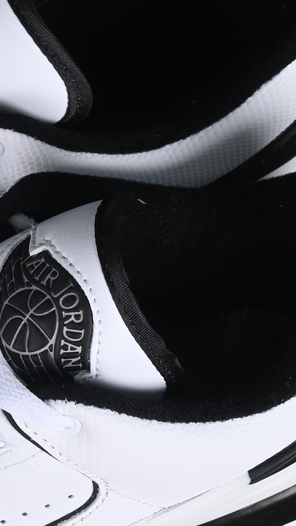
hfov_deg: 6.6
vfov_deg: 11.8
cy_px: 320
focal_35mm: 183
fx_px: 2554
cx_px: -57
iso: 160
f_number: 7.1
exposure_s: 1/80
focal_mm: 50
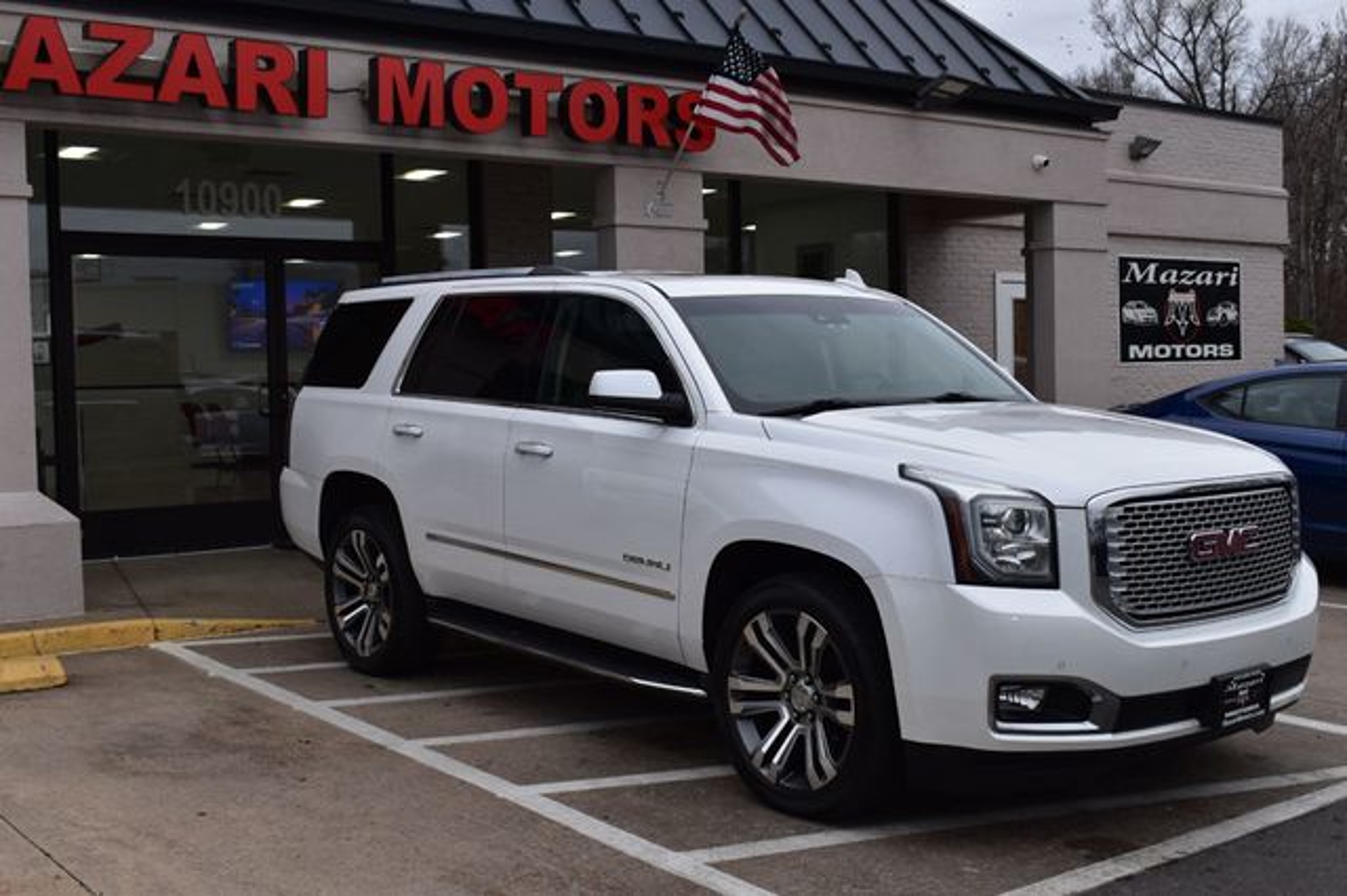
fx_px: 1571
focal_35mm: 42
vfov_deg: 31.9
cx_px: 674
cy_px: 448
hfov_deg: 46.4
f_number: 10
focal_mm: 28
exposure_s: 1/200
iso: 400
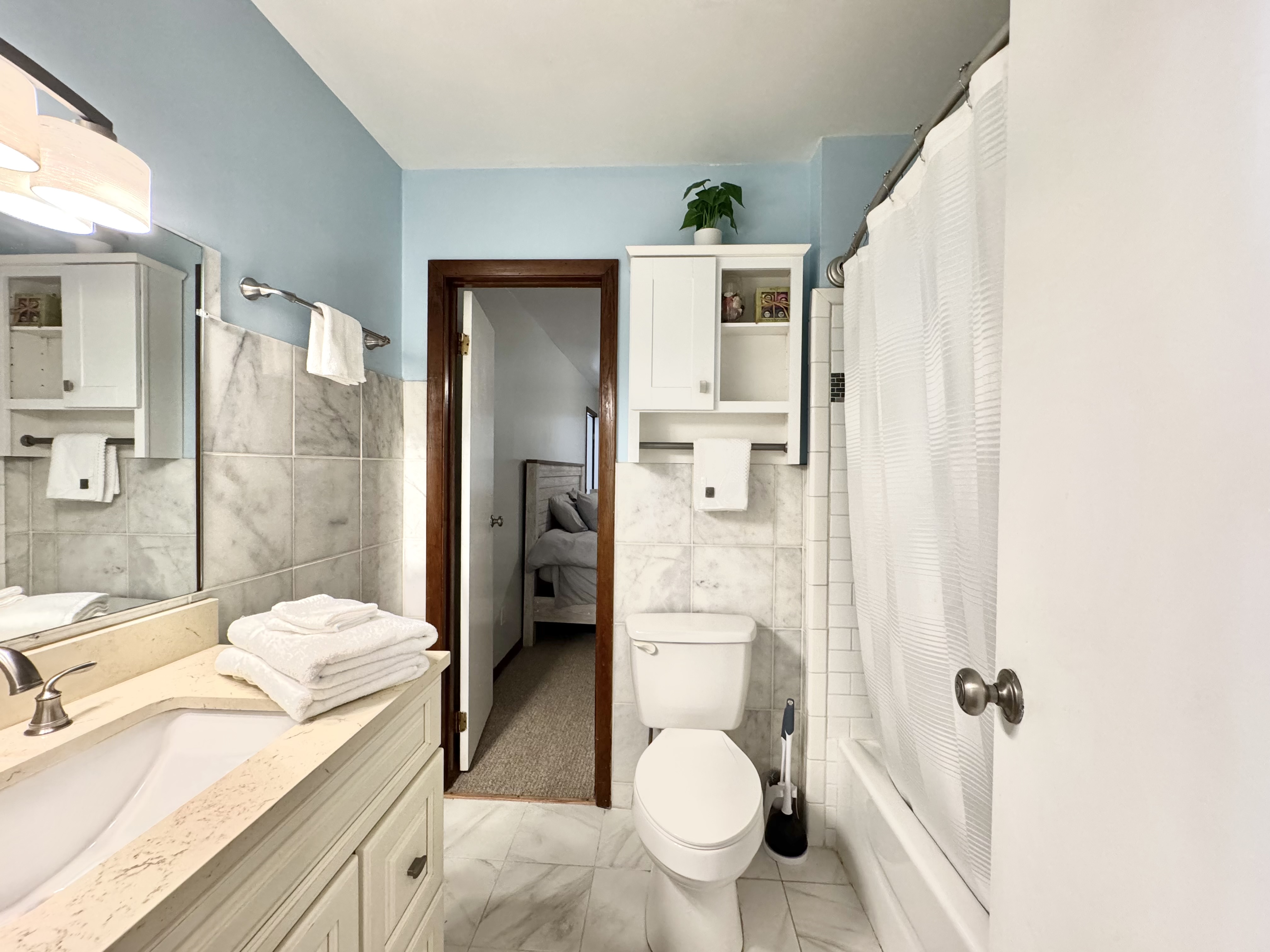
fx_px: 514
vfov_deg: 85.7
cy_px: 476
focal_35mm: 14
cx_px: 635
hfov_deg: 102.1
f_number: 2.2
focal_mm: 2.22
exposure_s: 1/60
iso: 400
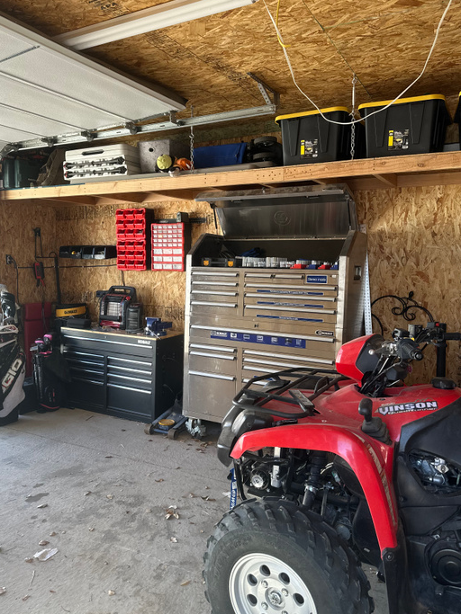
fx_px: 480
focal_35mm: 27
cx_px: 204
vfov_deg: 65.2
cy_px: 283
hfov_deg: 51.2
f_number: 1.78
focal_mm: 6.86
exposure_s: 1/213
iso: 64
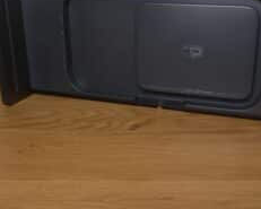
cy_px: 67
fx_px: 294
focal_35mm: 38
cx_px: 166
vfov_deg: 38.7
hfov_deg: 47.4
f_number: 5.6
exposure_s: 1/27
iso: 160
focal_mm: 16
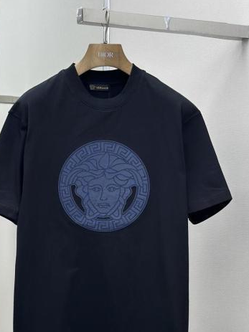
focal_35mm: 83
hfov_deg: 17.7
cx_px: 90
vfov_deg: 23.3
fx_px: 796
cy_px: 250
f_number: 1.78
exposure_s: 1/233
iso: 80
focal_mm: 6.86
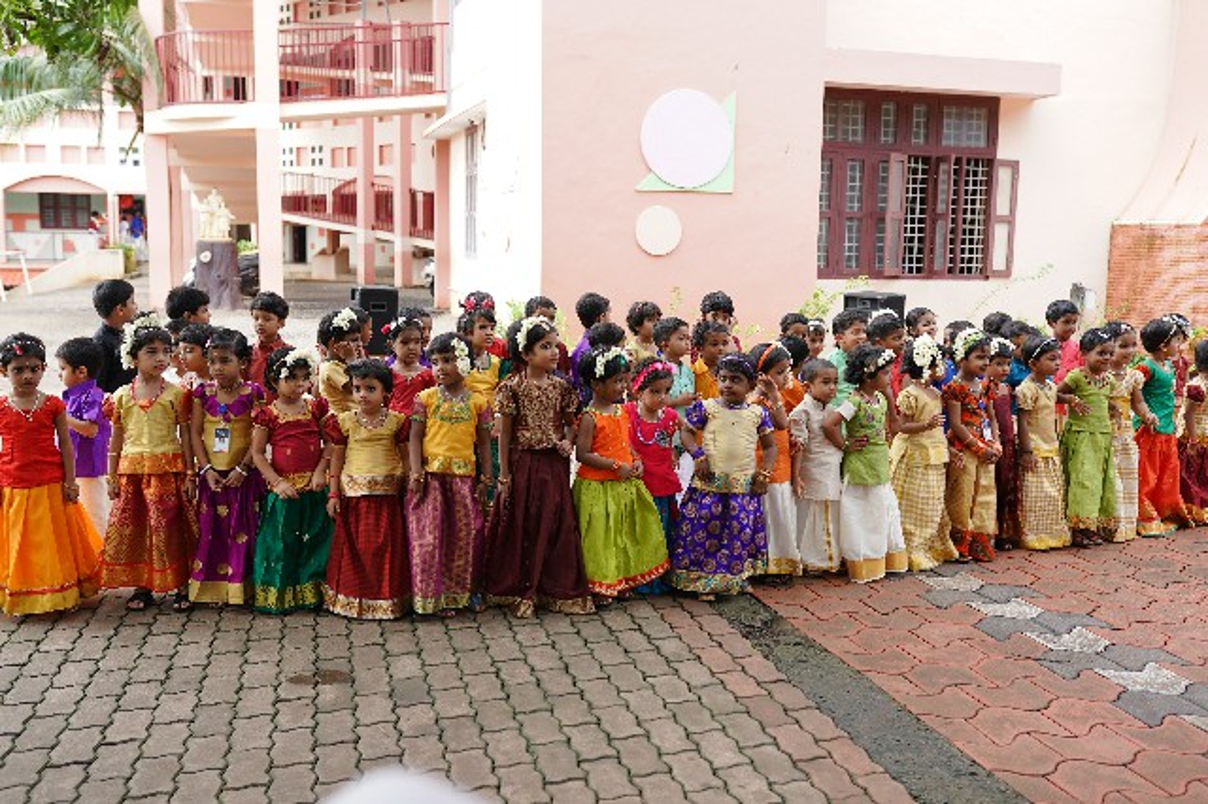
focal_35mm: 35
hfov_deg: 54.5
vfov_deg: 37.8
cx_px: 604
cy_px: 402
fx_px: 1174
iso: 250
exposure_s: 1/320
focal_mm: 35
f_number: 2.8
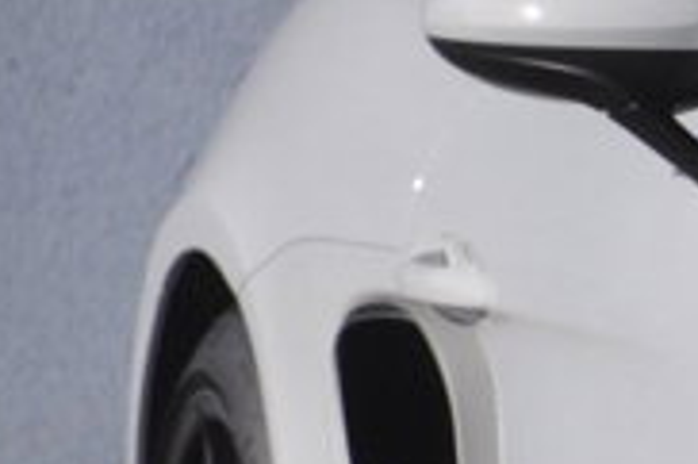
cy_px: 533
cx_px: 1944
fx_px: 34248
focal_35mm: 1768
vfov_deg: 0.8
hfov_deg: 1.2
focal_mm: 210
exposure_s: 1/1250
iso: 500
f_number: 6.3
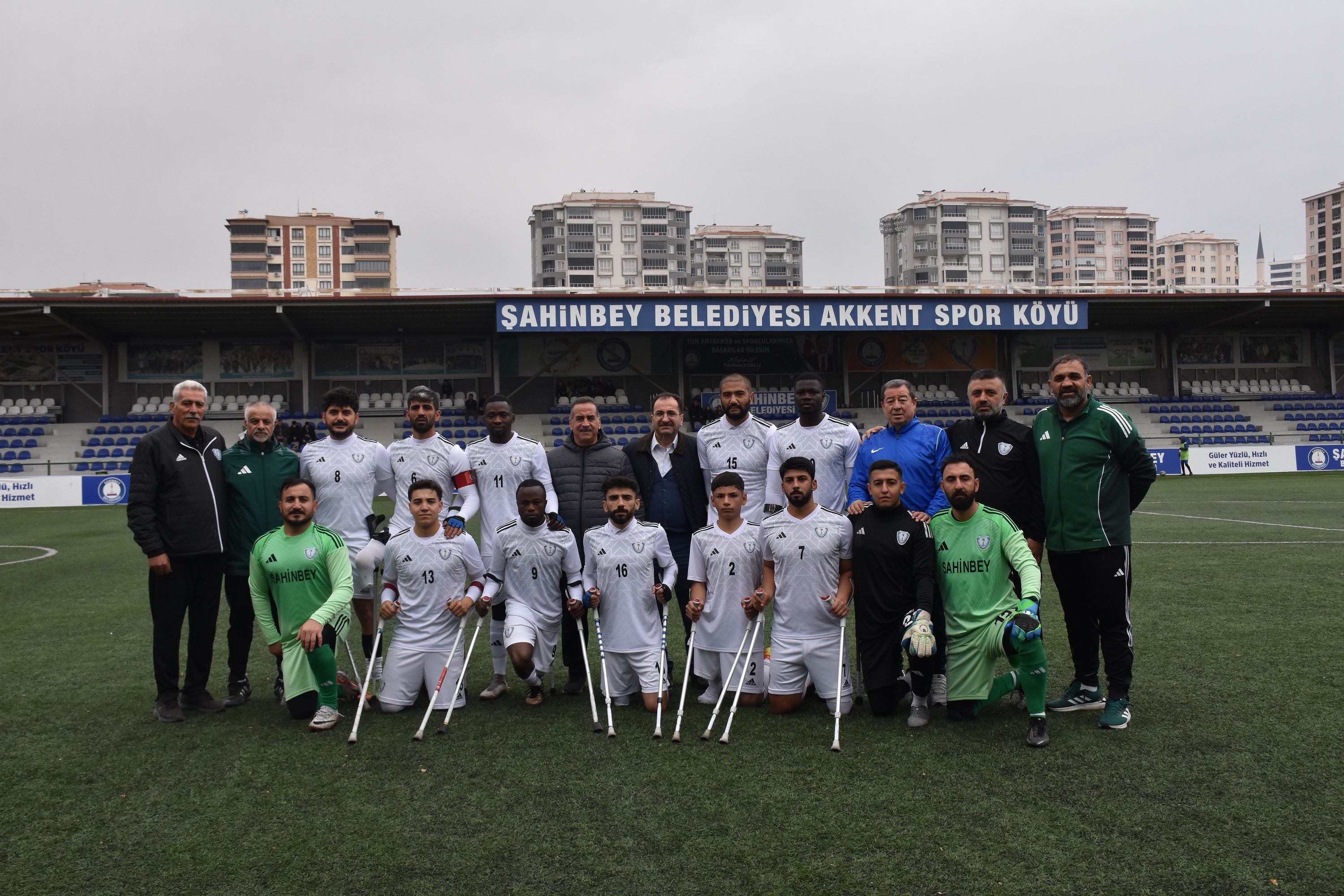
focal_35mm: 33
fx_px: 1232
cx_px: 672
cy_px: 448
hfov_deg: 57.2
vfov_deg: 40.0
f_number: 8
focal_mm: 22
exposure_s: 1/500
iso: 800
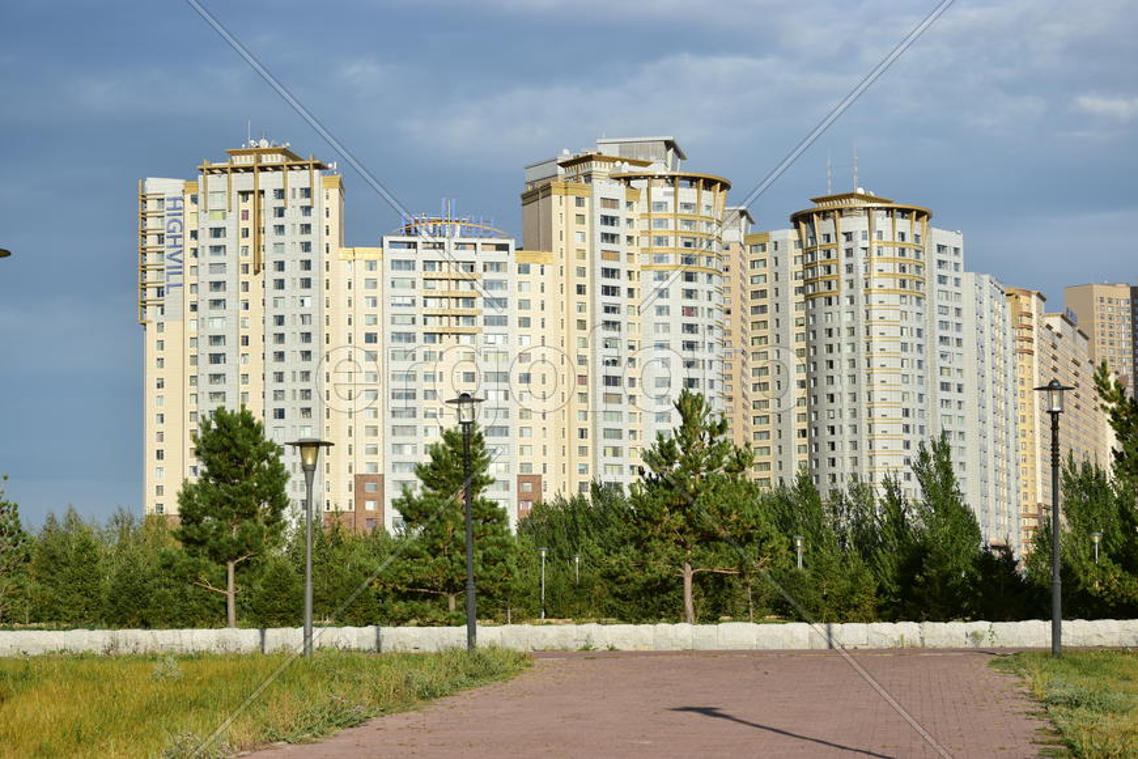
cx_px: 569
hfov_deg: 28.1
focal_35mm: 72
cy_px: 380
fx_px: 2276
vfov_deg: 18.9
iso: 100
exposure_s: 1/320
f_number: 8
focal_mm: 48
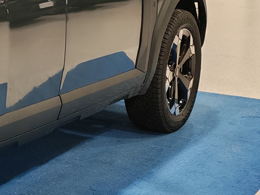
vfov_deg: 12.4
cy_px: 51
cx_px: -171
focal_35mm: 119
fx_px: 894
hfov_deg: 14.9
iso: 400
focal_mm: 6.12
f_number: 1.9
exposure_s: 1/100
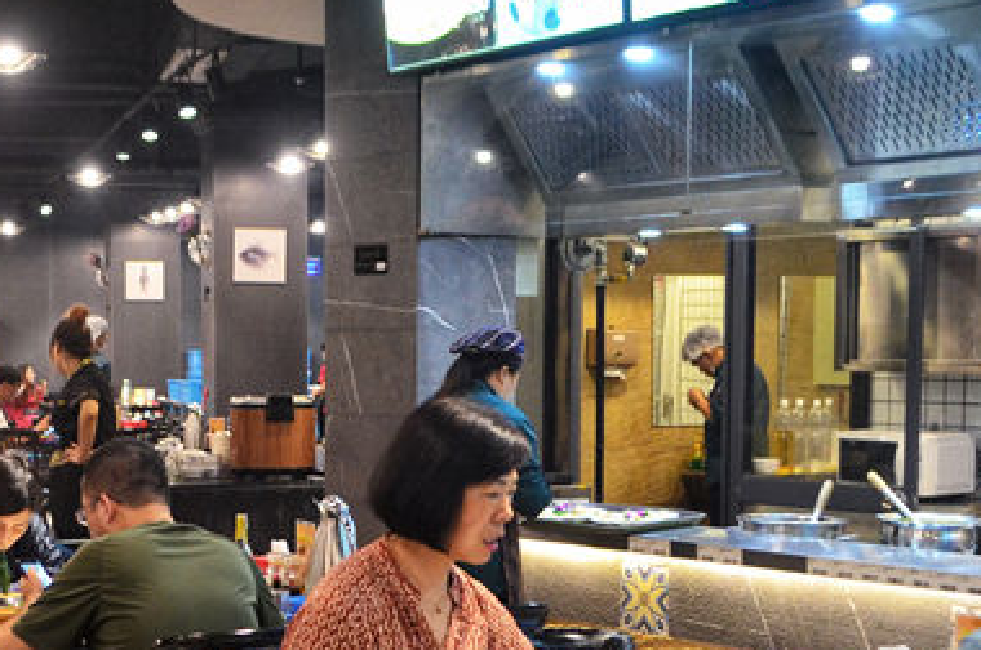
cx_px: 225
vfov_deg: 19.0
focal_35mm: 71
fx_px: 1931
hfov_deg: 28.0
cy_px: 490
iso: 1000
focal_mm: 18
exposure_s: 1/50
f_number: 3.5
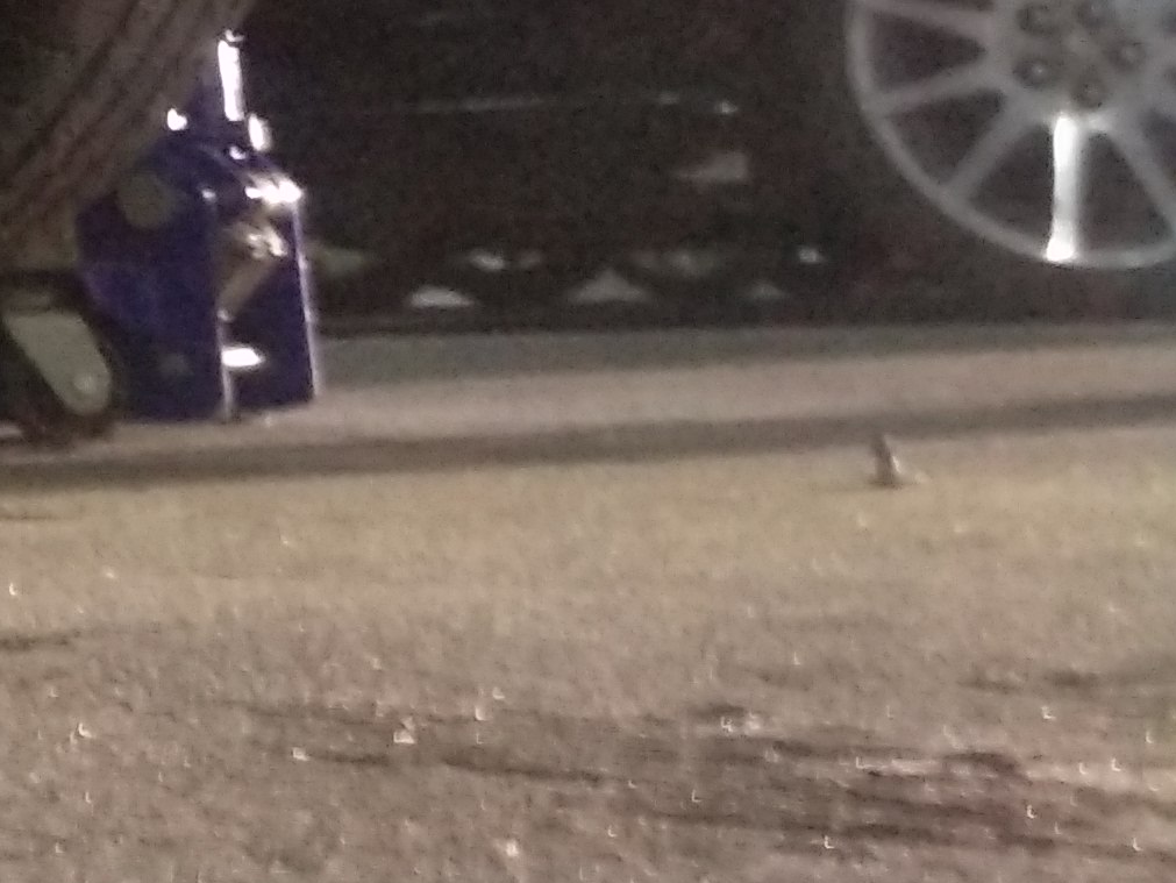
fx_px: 2957
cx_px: -1145
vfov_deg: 15.1
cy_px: -619
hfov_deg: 17.0
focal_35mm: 87
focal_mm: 3.81
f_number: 2.2
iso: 1600
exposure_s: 1/17
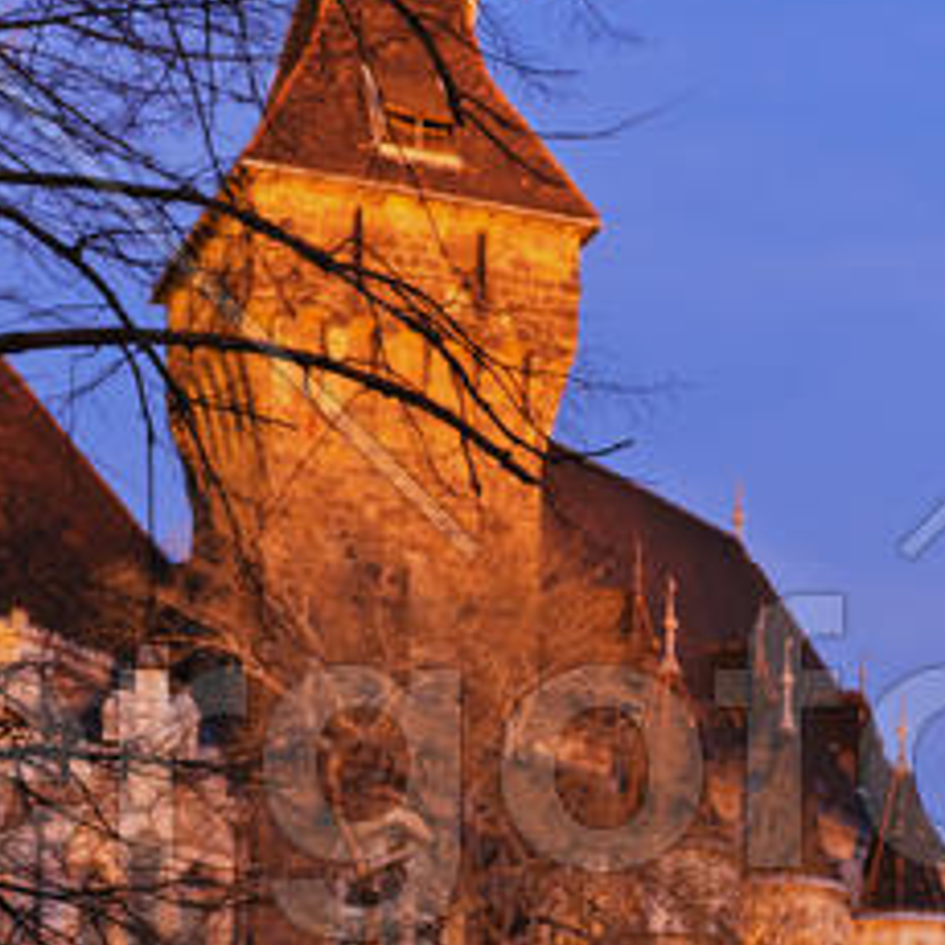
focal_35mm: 90
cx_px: 688
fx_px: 2780
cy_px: 768
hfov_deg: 19.2
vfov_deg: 19.1
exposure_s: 1/30
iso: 1400
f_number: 3.5
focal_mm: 28
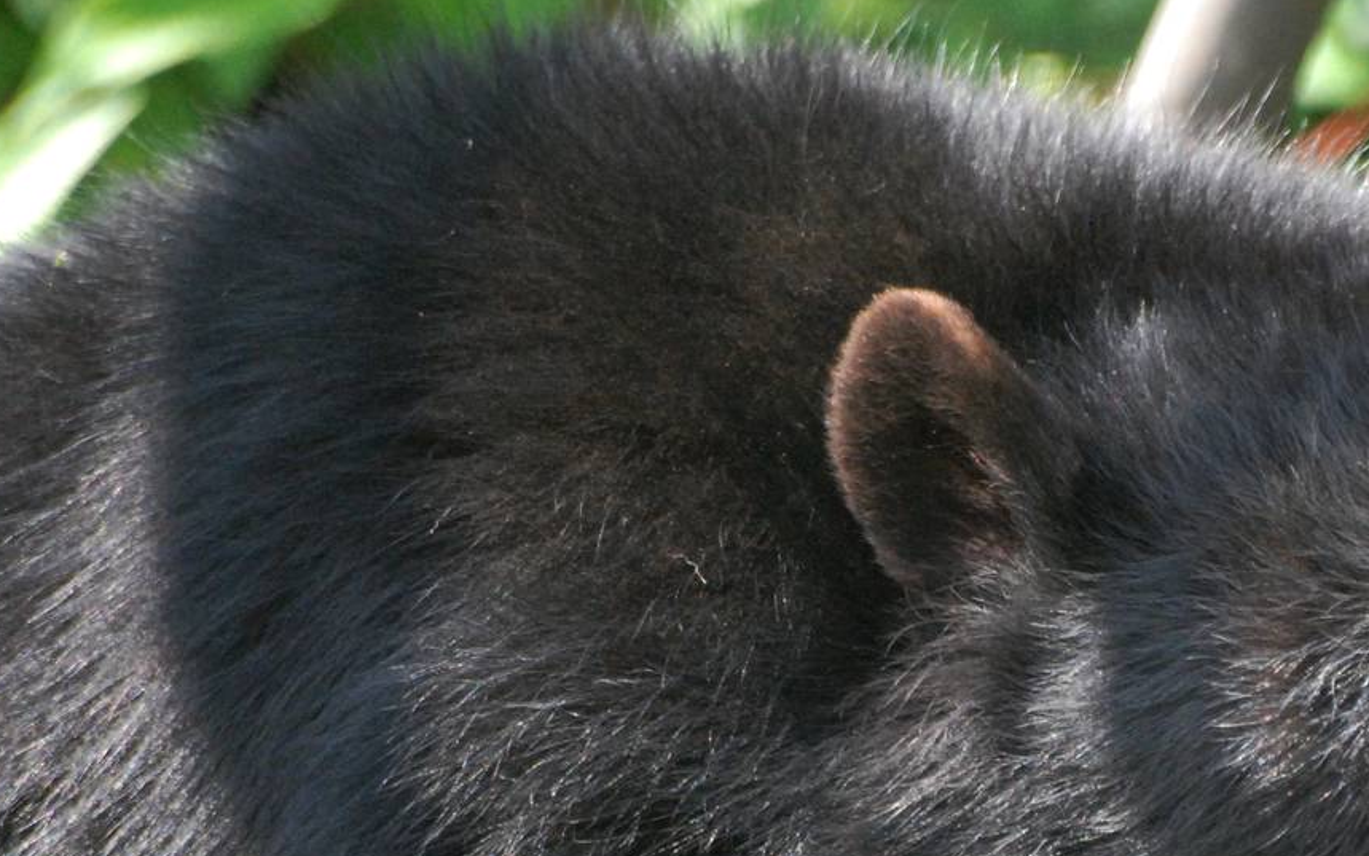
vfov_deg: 1.5
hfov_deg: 2.5
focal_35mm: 855
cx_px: 1203
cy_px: 814
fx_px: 31902
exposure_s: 1/640
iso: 1600
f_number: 5.6
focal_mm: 300
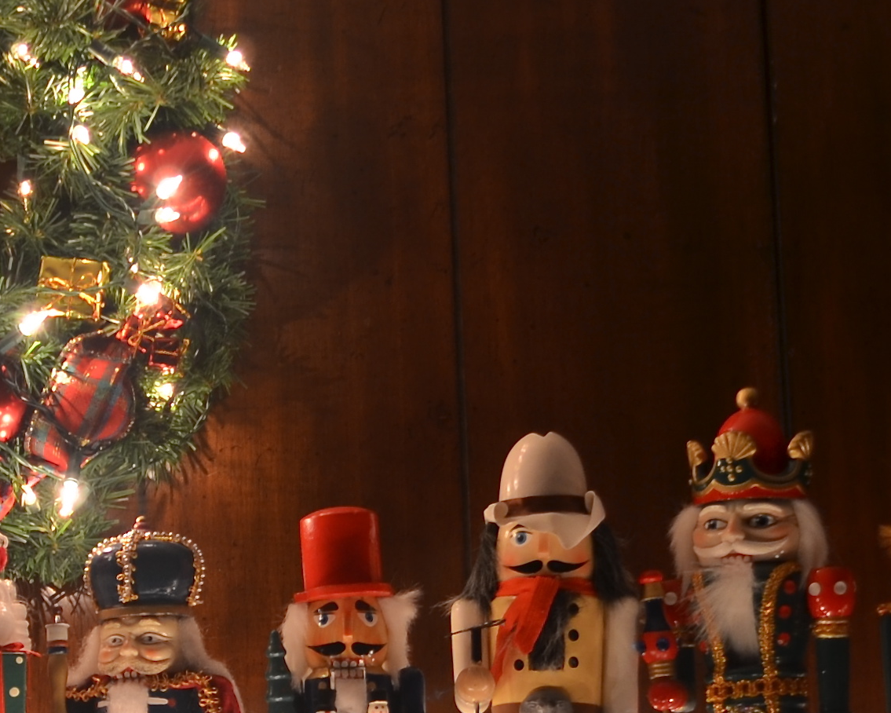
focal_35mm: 119
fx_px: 3138
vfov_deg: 12.6
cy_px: 925
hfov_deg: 15.6
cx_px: -146
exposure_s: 1/2
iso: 100
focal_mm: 20
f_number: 4
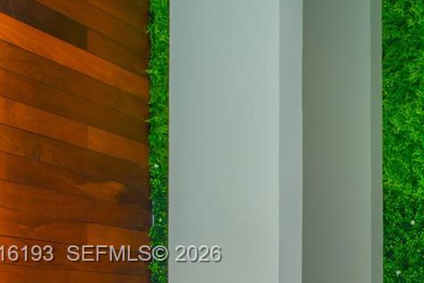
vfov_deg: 8.4
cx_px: 658
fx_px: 1908
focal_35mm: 162
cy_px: 256
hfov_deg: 12.0
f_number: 11
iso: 100
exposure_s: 1/30
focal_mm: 48
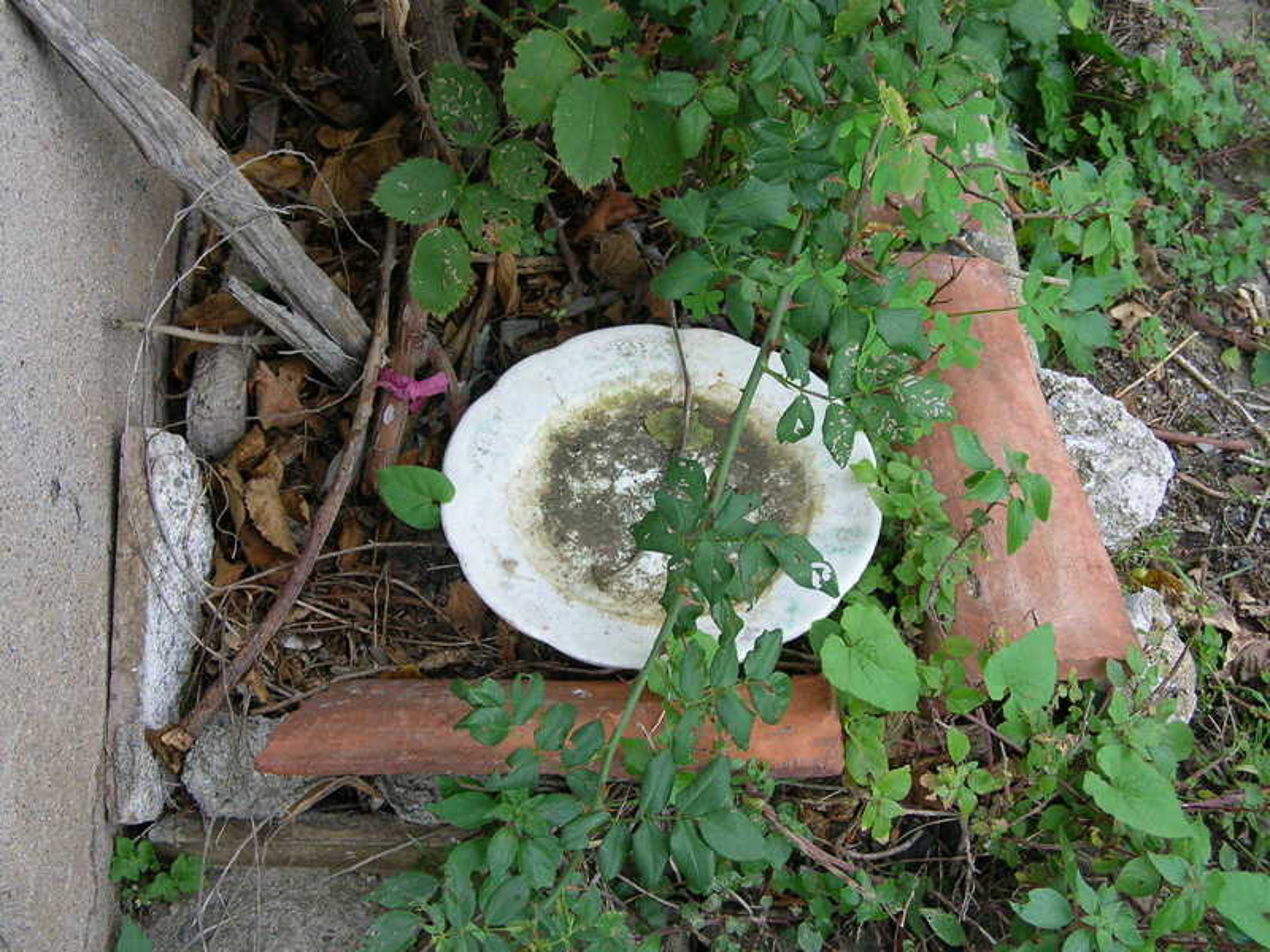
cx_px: 635
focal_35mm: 52
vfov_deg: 28.0
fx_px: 1908
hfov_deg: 36.8
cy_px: 476
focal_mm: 8.7
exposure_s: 1/49.2
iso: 50
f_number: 3
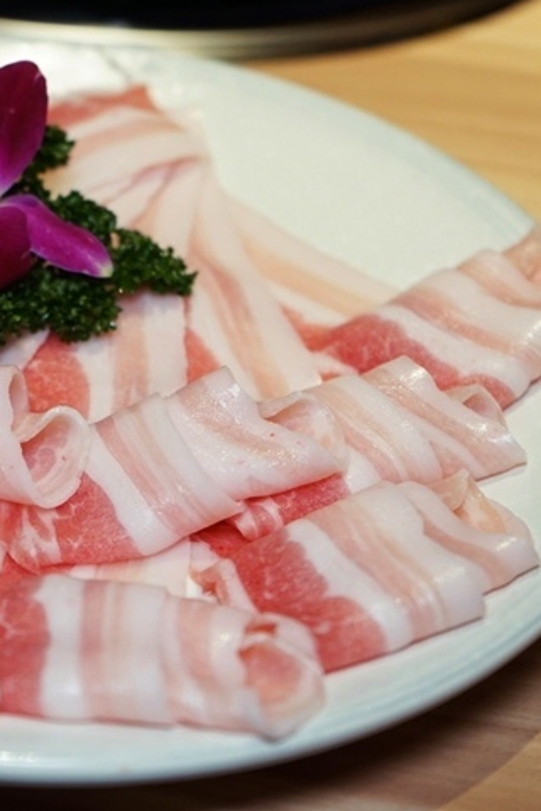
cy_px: 379
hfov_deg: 16.8
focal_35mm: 80
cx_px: 41
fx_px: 1803
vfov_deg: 25.4
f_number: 4.5
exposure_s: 1/60
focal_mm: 48
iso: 800
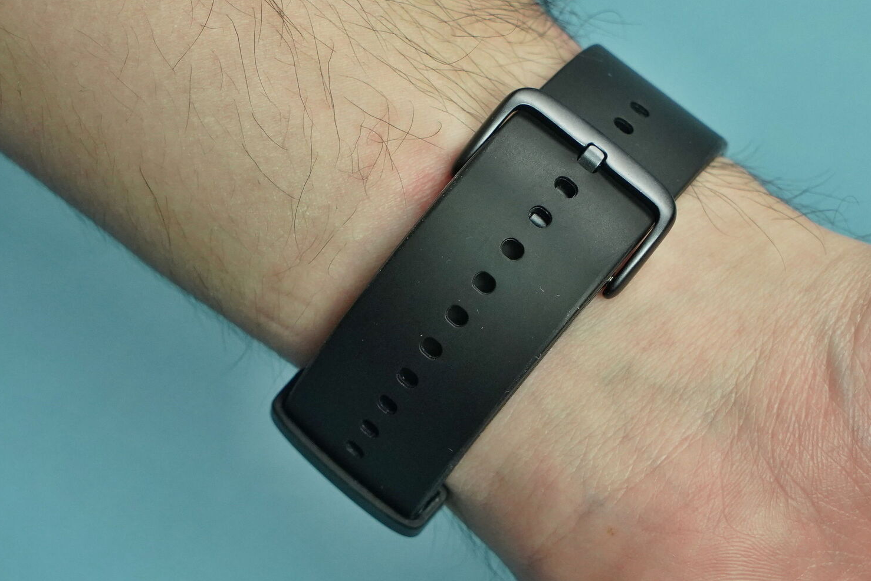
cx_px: 541
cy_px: 317
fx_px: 2202
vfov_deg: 15.0
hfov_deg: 22.3
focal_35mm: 91
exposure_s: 1/200
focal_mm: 70
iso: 2500
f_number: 8
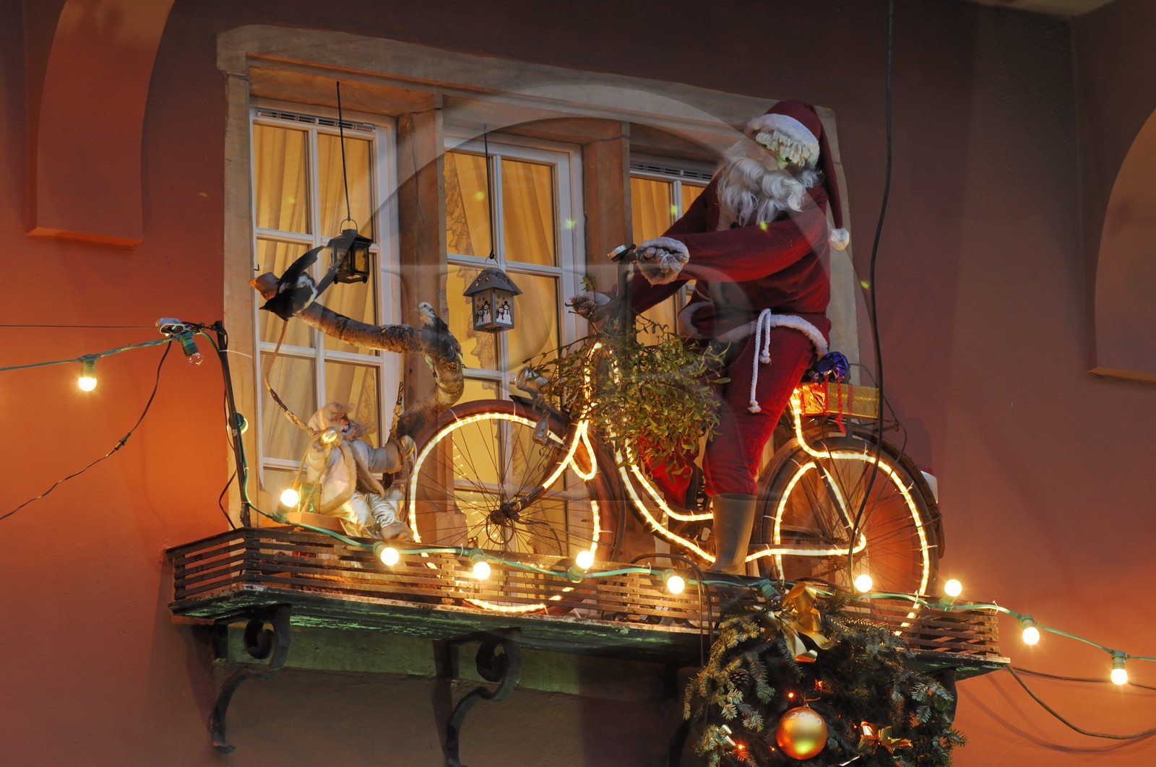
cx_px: 578
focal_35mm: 240
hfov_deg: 8.6
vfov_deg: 5.7
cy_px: 384
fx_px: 7696
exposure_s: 1/1.25
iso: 100
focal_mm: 160
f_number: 6.3
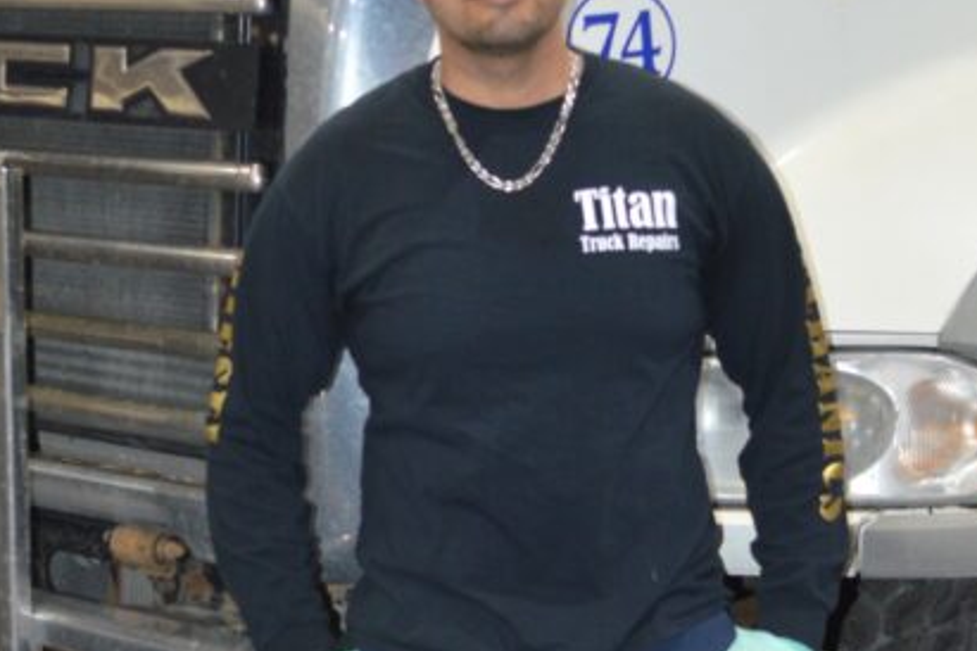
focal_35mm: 70
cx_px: 518
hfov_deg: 28.8
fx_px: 1900
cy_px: 74
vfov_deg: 19.1
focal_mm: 24
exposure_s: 1/60
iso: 400
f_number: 4
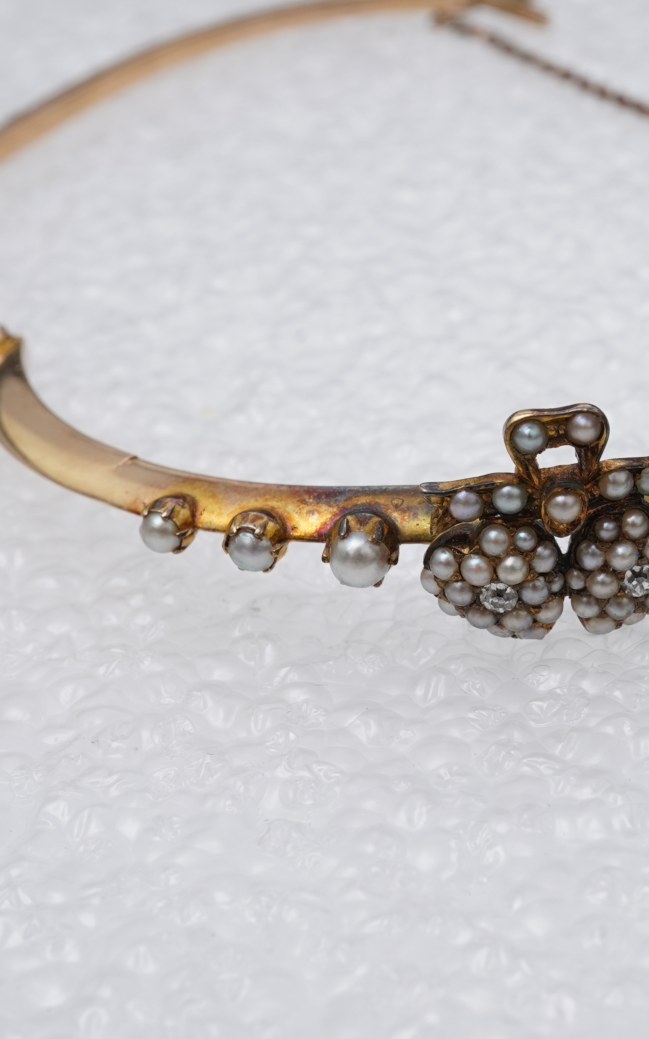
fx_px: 1953
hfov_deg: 18.6
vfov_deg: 29.8
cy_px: 521
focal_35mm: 69
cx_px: 572
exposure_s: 1/125
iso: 400
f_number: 22
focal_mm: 30
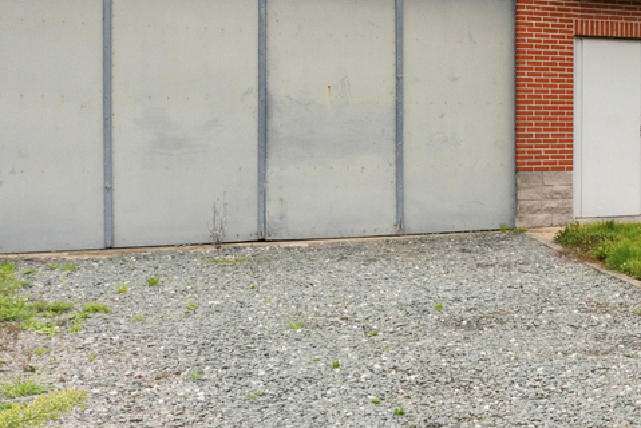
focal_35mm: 60
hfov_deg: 27.7
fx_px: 1069
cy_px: 127
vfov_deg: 22.5
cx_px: 838
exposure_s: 1/80
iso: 800
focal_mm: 16
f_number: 11
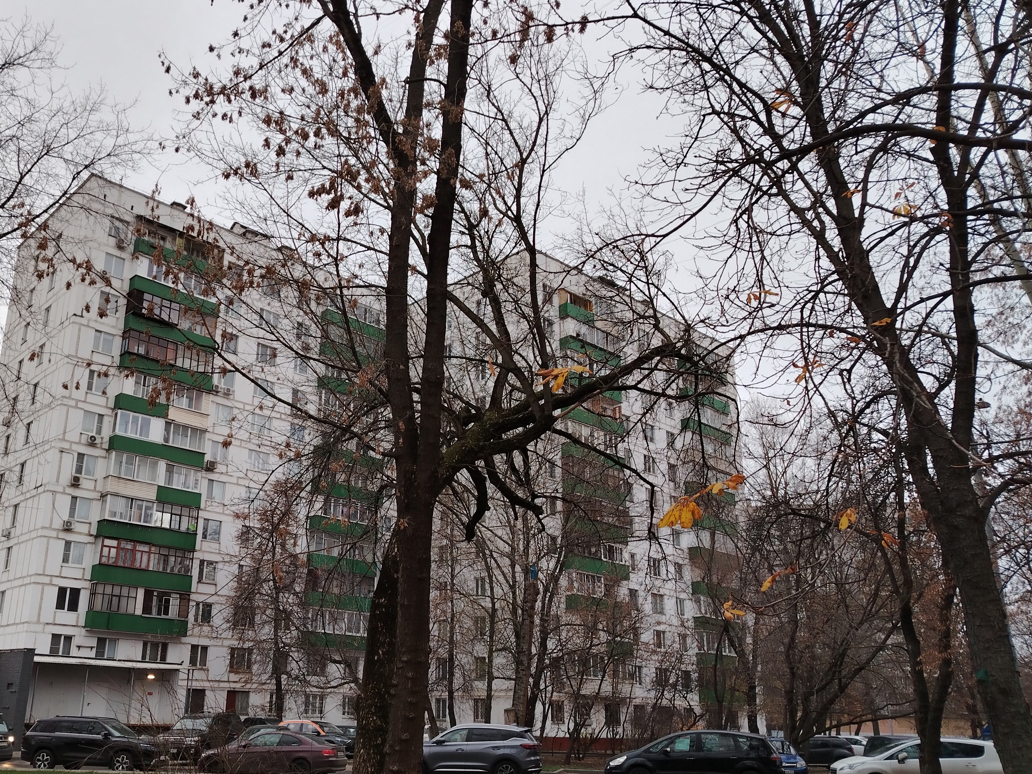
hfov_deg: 57.9
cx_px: 412
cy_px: 440
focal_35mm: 31
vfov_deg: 45.3
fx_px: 924
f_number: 1.75
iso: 115
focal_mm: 5.25
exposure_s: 1/100
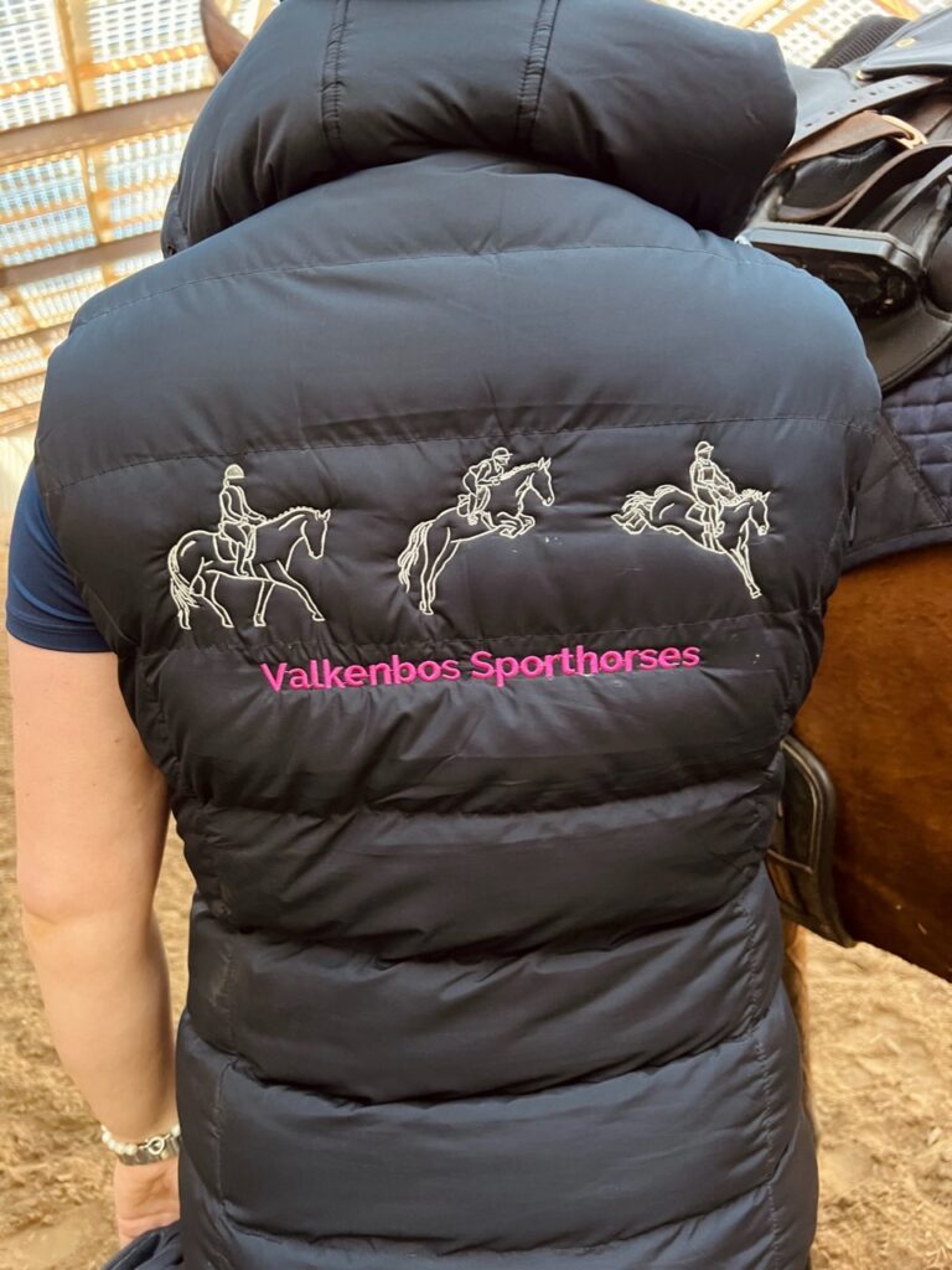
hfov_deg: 53.1
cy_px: 635
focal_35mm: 26
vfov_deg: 67.3
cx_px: 476
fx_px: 953
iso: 640
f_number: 1.5
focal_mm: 5.7
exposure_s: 1/40
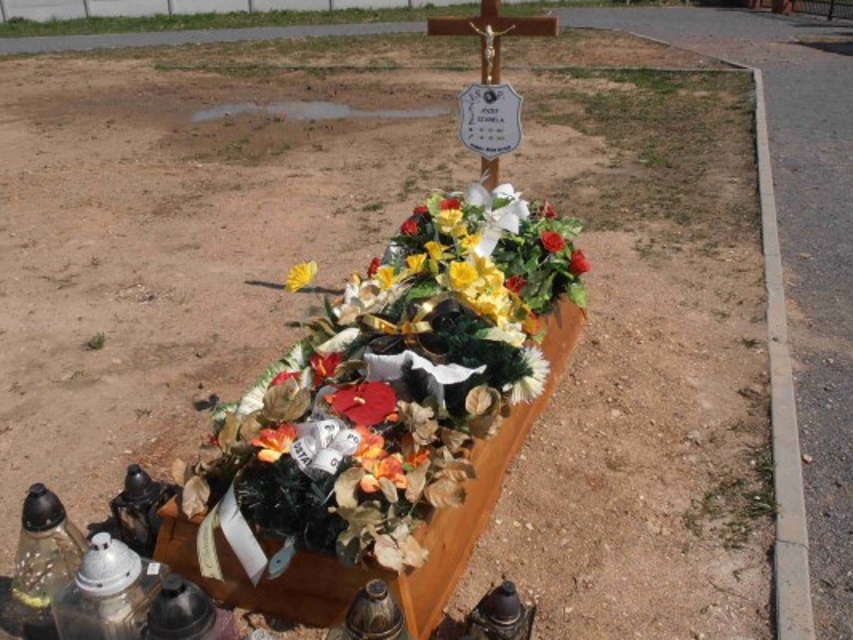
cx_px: 456
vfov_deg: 39.6
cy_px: 291
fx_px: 887
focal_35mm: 36
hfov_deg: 51.3
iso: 80
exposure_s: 1/2000
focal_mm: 5.25
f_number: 3.5
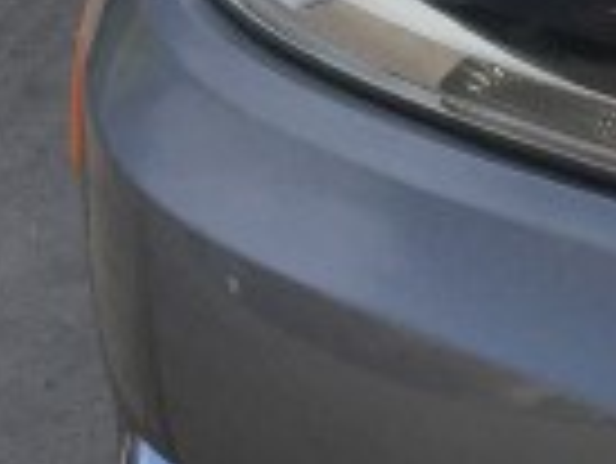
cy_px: -392
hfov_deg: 8.1
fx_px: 3847
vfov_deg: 6.7
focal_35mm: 216
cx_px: 1700
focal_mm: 4.15
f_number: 2.2
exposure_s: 1/2639
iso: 32
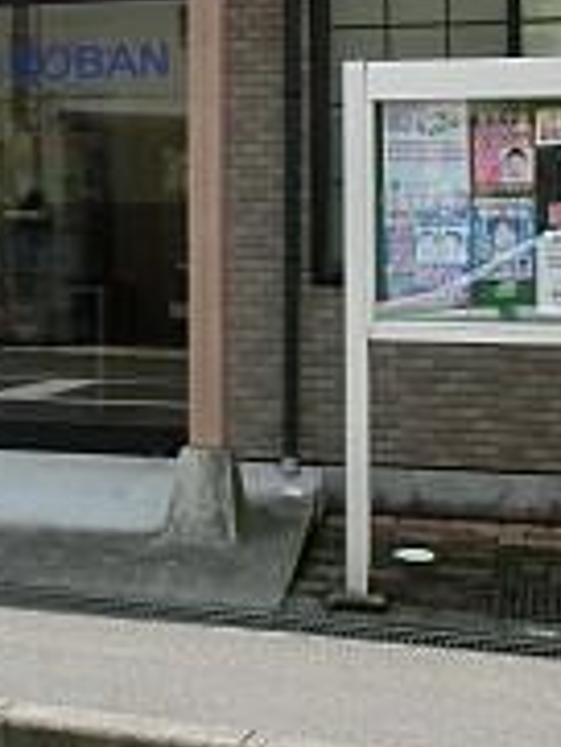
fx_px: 1835
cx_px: -161
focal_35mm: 85
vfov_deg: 22.6
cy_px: 136
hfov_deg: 16.5
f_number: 7.9
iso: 80
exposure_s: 1/160
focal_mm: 4.24
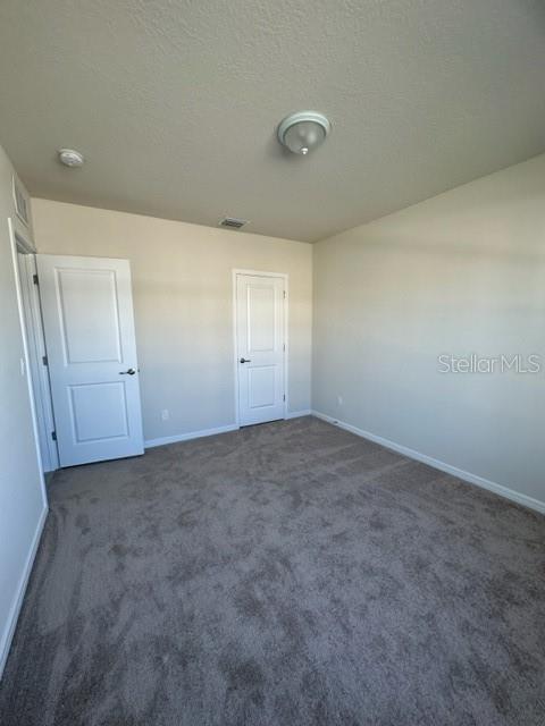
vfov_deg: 102.1
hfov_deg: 85.7
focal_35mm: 14
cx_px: 272
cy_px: 363
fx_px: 294
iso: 100
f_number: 2.2
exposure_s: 1/99
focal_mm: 2.22
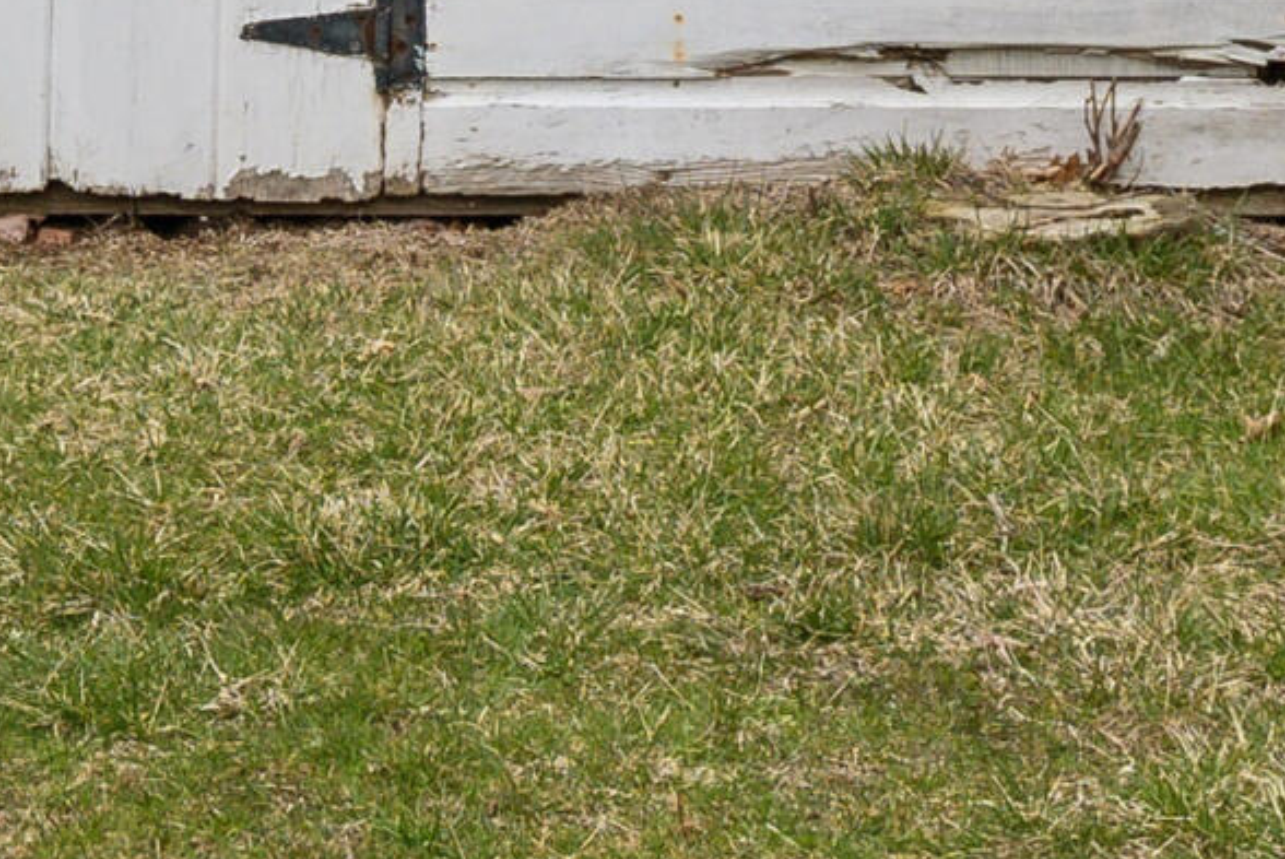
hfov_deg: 13.2
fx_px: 5465
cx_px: -35
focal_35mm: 153
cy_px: -1057
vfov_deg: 8.4
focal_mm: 30
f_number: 7.1
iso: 320
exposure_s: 1/640
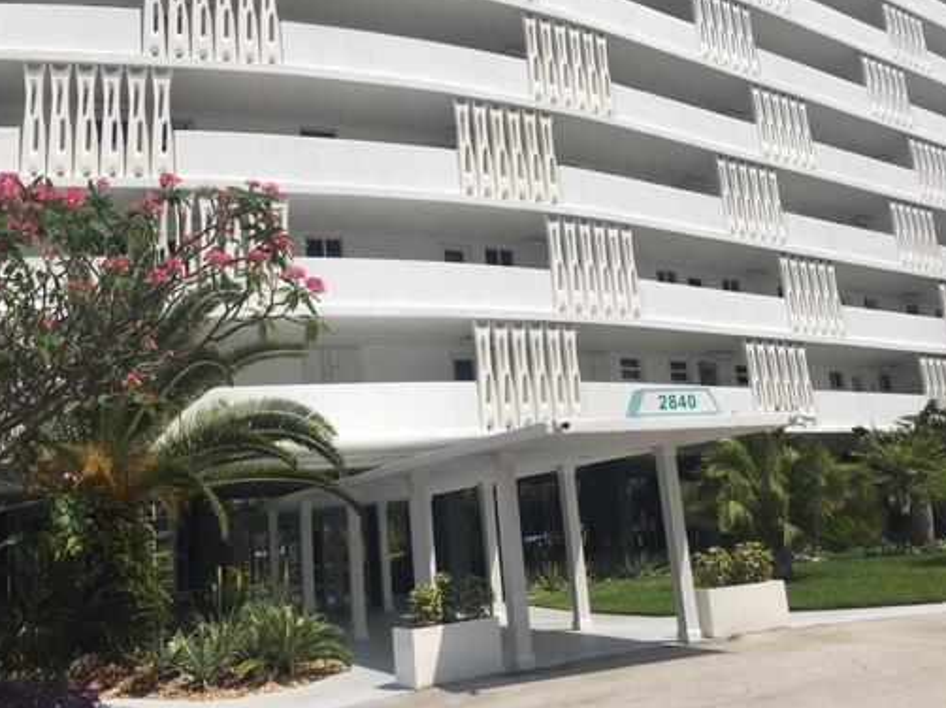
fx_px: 1011
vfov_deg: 38.5
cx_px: 460
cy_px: 290
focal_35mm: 37
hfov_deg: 50.2
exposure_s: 1/3077
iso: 25
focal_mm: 4.15
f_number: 2.2
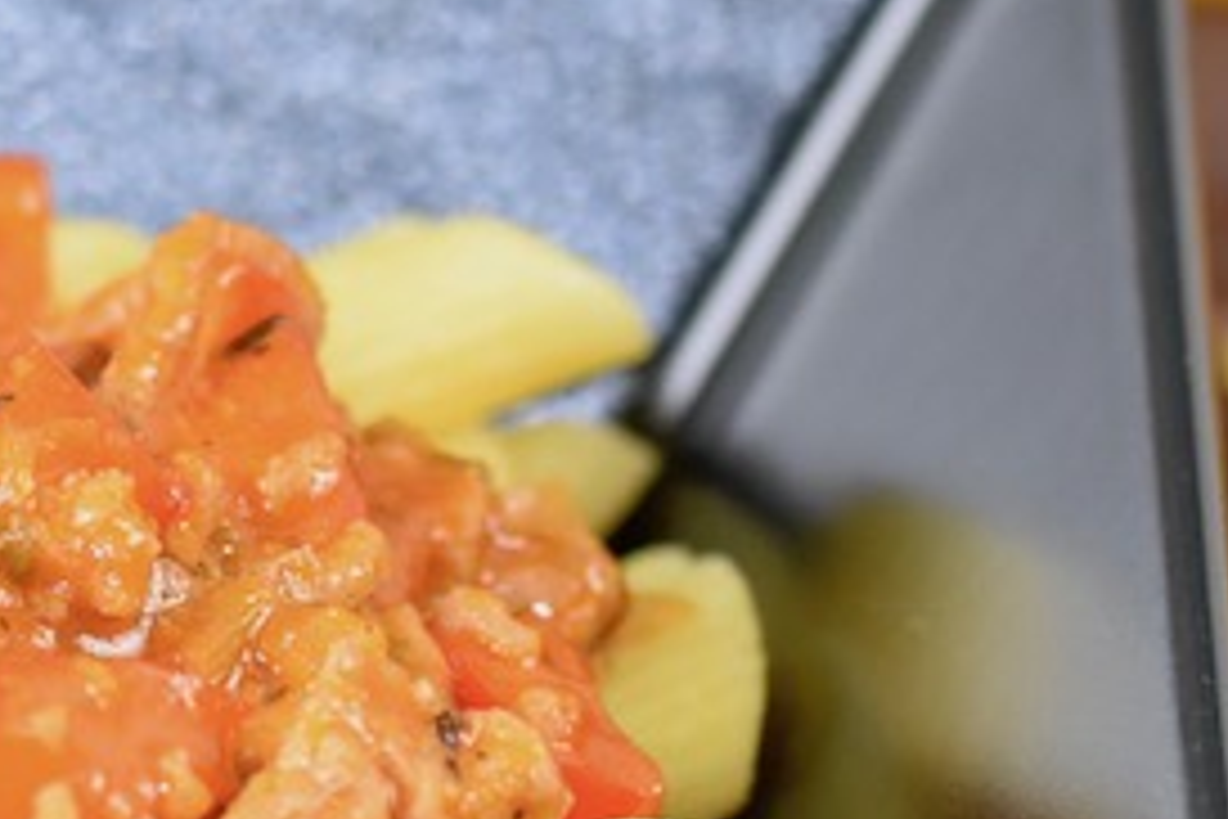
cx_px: -418
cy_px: 484
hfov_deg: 3.5
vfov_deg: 2.3
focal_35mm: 591
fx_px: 20154
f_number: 4.5
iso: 800
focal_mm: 105
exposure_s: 1/80
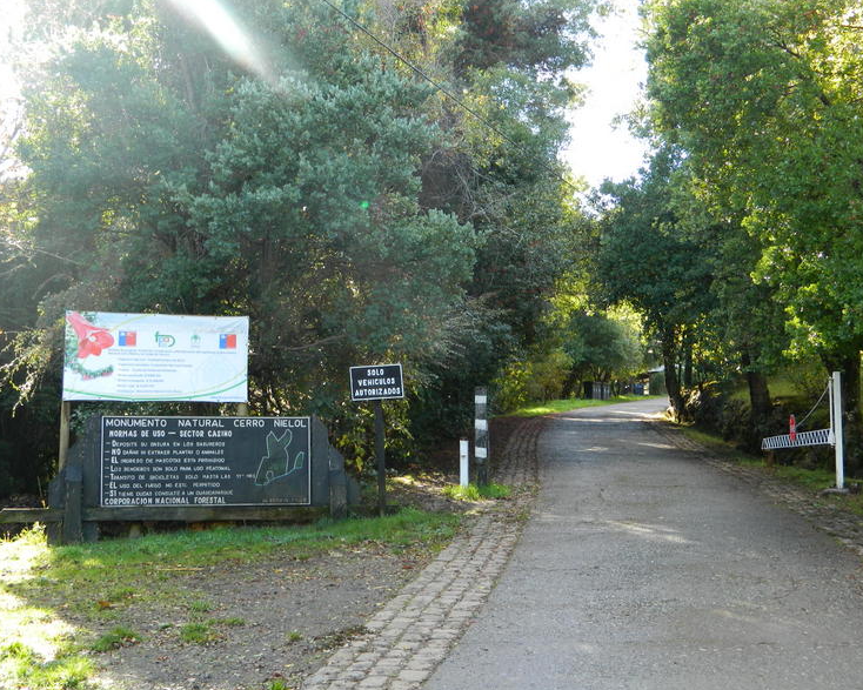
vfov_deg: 30.2
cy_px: 340
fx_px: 1277
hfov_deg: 37.3
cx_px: 460
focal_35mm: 50
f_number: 3.6
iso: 80
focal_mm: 8.4
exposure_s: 1/50
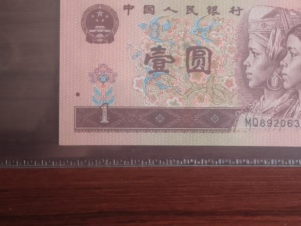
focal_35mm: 55
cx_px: 193
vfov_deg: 26.0
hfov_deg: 34.7
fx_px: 478
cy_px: 43
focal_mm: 4.71
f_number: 1.79
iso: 704
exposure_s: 1/50
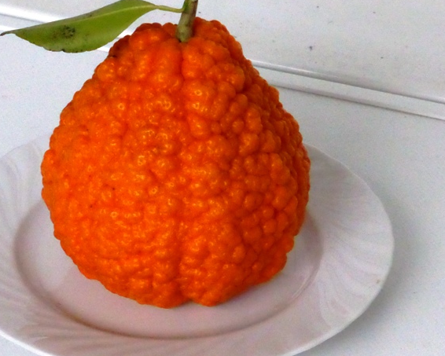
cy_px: 143
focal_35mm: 195
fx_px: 2569
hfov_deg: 9.9
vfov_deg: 7.9
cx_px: 165
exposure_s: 1/320
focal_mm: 27.6
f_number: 5.4
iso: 3200
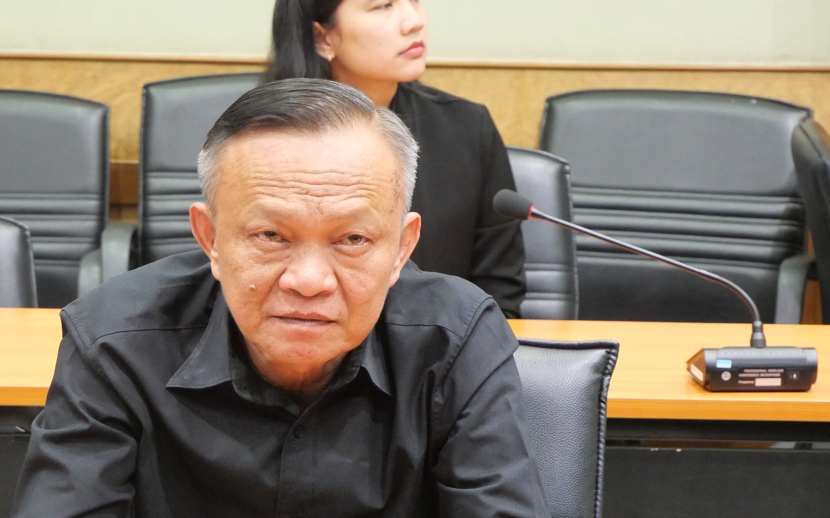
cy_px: 354
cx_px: 331
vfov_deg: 8.6
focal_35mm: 153
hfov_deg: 13.7
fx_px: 3461
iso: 3200
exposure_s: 1/20
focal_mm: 50
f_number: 5.6
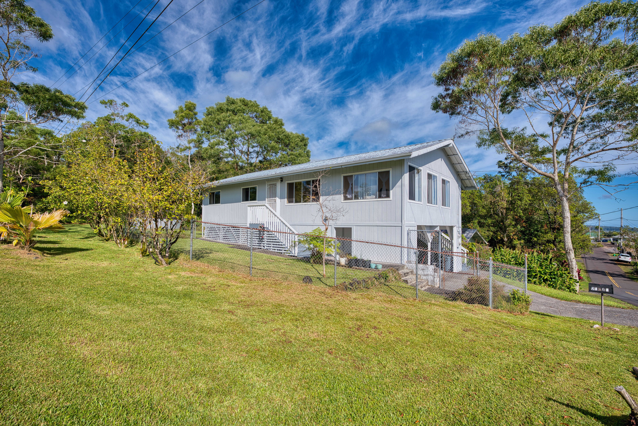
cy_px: 213
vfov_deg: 72.4
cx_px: 319
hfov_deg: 95.3
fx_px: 291
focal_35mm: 16
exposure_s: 1/1600
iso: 50
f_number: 4
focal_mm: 16.4
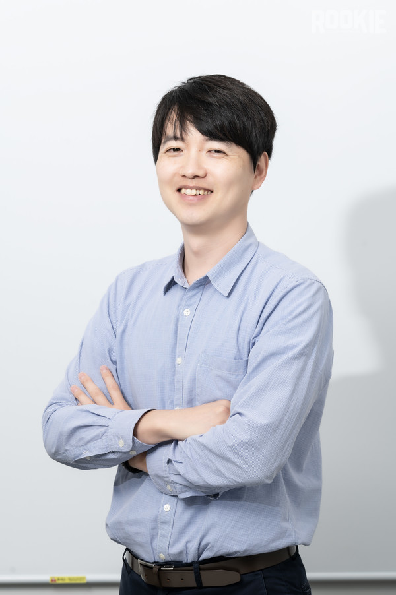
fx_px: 2313
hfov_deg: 9.8
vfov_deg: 14.7
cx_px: 198
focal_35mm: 140
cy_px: 298
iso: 250
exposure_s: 1/125
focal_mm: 140
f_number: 7.1
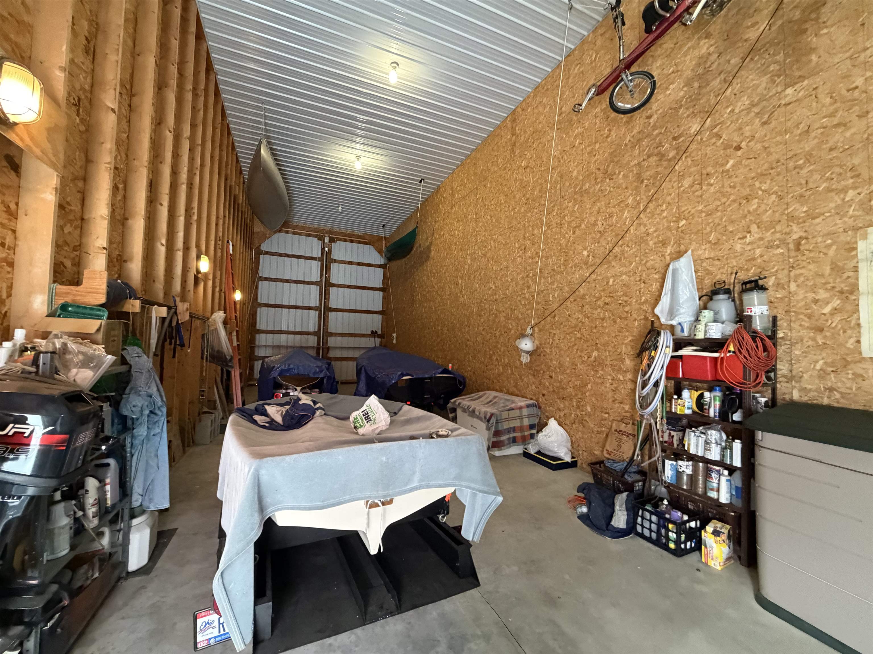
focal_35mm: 14
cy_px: 327
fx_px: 353
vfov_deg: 85.7
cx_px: 436
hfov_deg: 102.1
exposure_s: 1/60
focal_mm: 2.22
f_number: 2.2
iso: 640
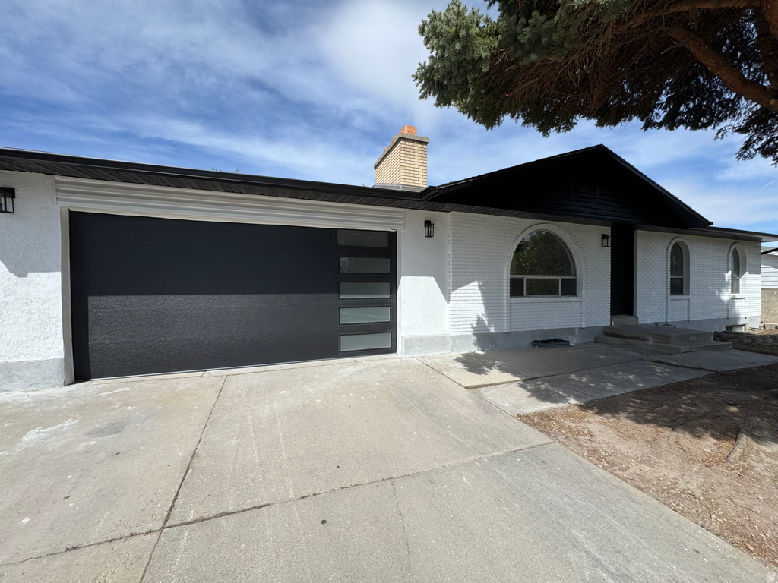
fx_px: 315
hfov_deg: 102.1
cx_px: 389
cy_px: 292
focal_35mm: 14
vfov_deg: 85.7
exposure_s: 1/2273
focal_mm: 2.22
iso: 50
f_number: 2.2
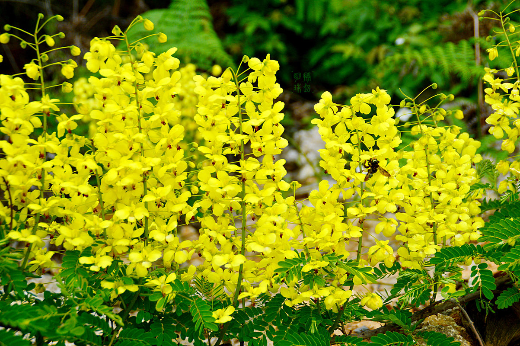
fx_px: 1212
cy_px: 173
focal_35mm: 84
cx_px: 260
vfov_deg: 16.2
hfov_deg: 24.2
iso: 140
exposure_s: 1/2000
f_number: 5
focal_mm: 56
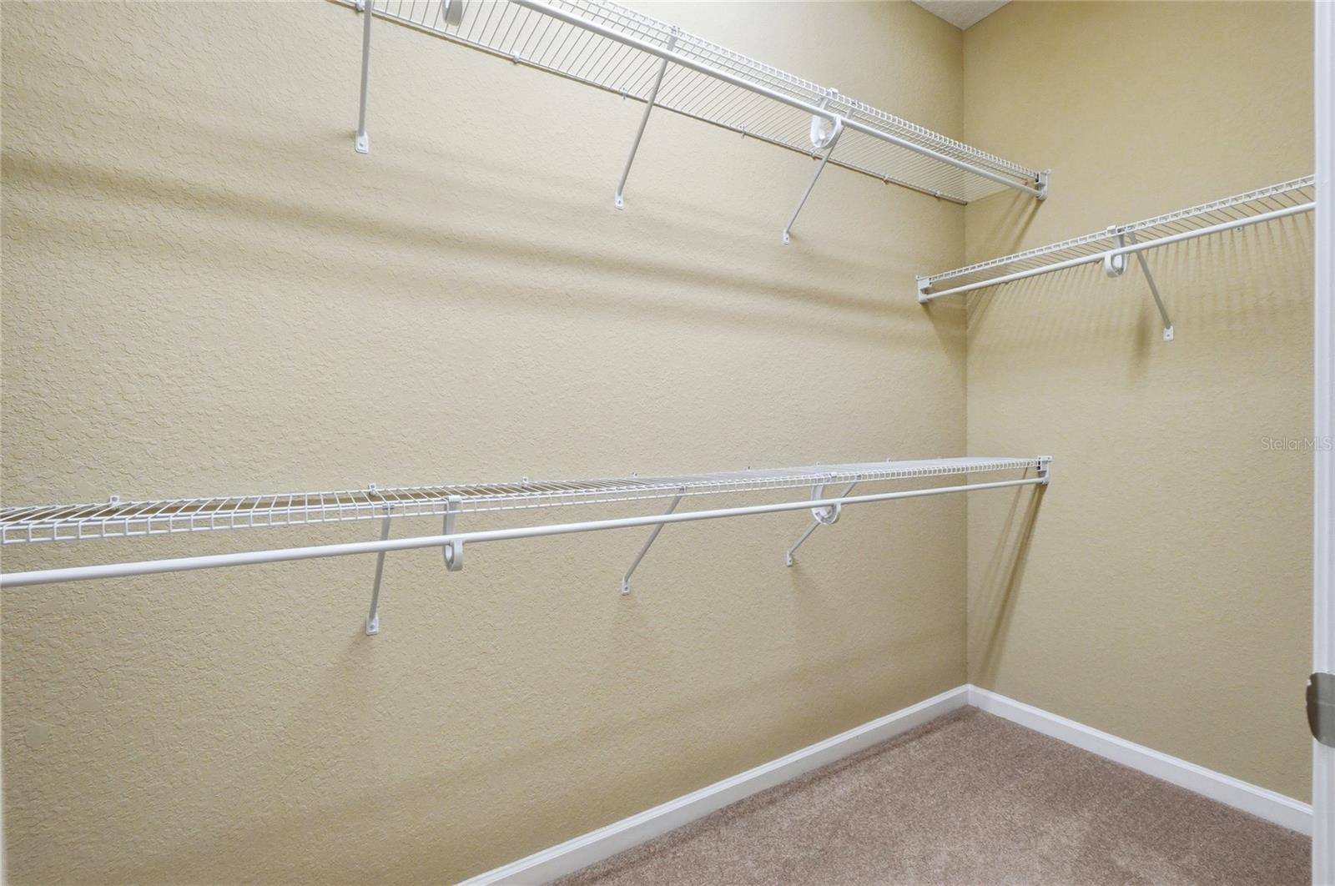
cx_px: 668
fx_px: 555
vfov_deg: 77.2
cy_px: 443
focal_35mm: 15
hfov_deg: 100.5
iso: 100
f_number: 7.1
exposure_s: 1/50
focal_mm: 10
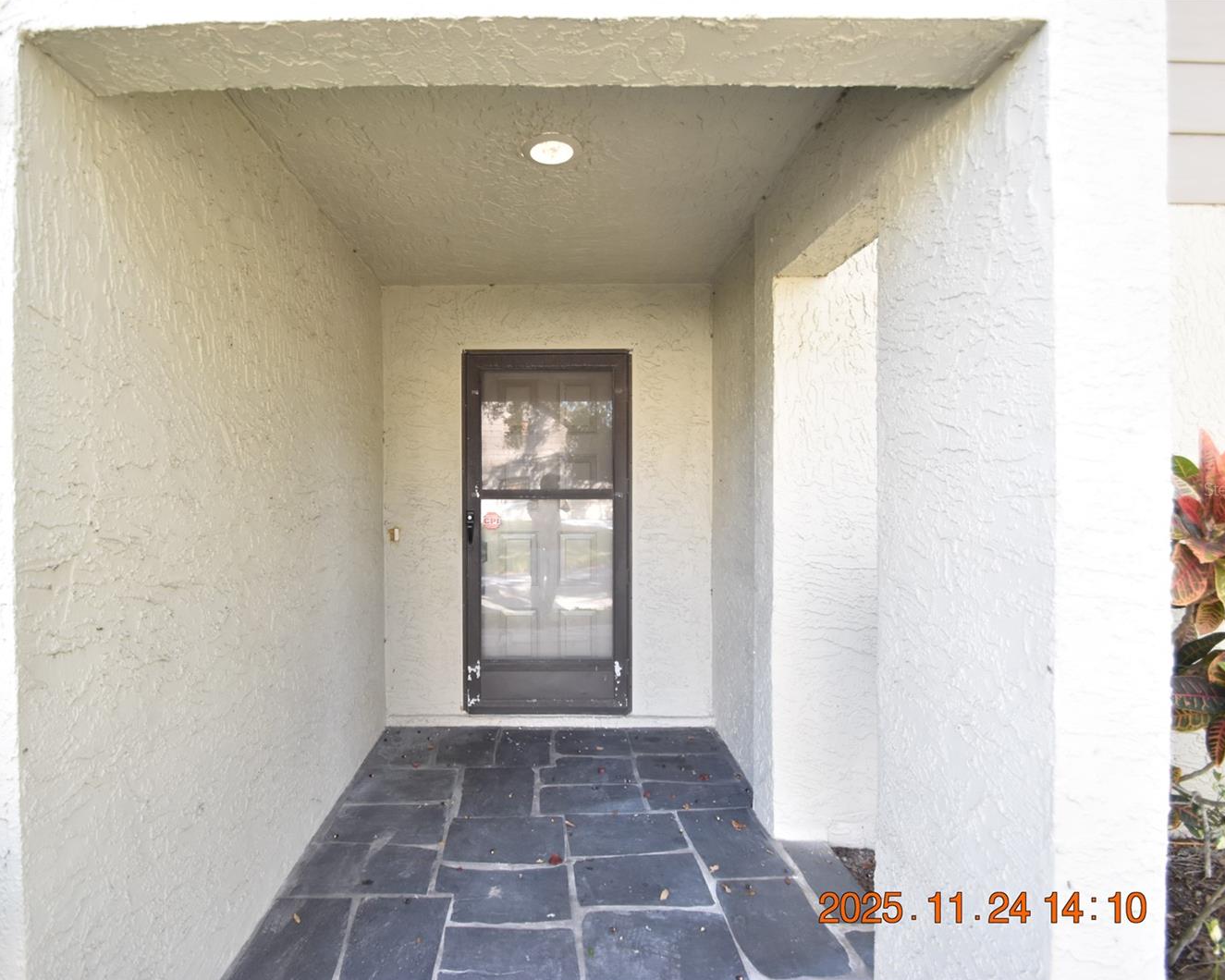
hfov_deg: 89.3
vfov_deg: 77.0
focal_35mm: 17
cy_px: 489
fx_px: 616
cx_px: 546
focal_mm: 10
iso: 800
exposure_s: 1/180
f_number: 3.5
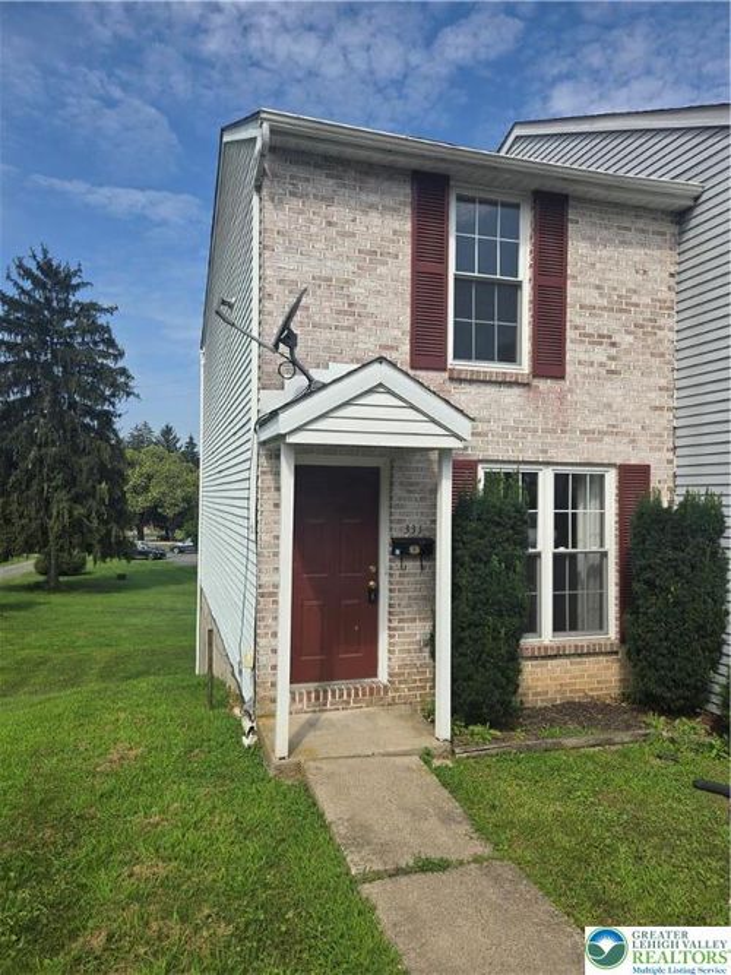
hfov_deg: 58.9
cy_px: 488
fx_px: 648
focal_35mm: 23
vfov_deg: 73.9
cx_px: 366
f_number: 1.8
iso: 25
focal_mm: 5.4
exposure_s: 1/2470
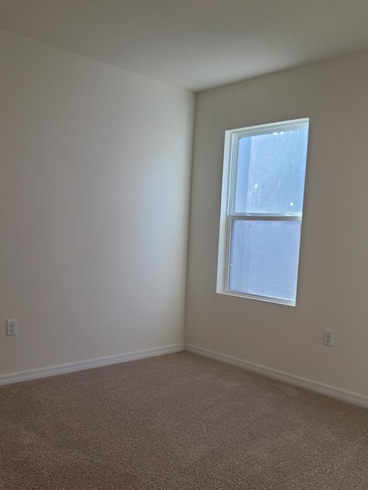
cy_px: 277
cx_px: 175
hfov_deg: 42.9
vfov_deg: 55.2
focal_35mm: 33
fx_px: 468
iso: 40
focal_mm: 7
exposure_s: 1/120
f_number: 1.8
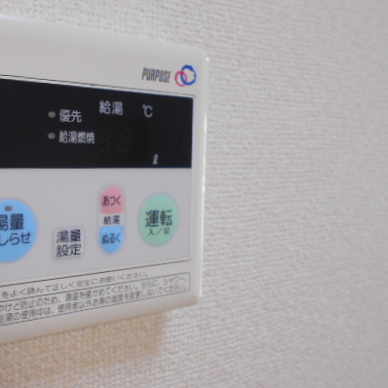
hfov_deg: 43.1
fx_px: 469
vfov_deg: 44.9
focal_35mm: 37
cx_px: 83
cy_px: 174
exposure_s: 1/30
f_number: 3.2
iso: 250
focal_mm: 4.6
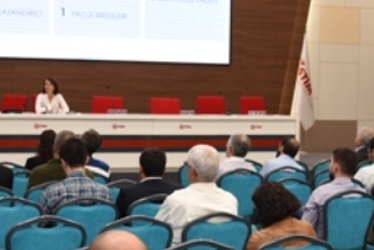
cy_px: 121
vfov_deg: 13.8
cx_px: 193
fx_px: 1028
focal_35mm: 99
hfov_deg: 20.6
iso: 800
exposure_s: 1/125
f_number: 4.2
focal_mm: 44
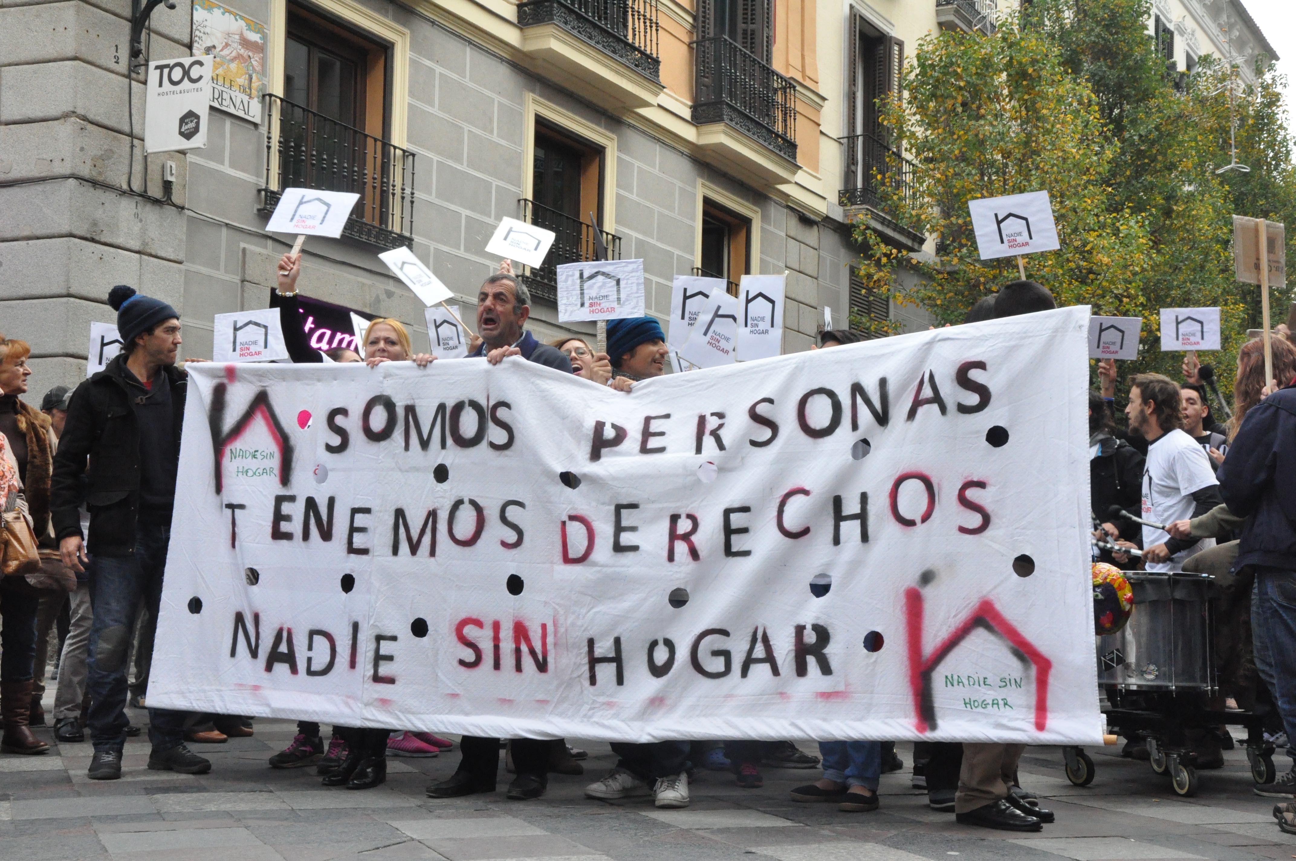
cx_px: 648
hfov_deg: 38.9
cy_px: 430
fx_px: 1834
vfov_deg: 26.4
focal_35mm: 51
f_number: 16
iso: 2500
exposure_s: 1/250
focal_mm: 34
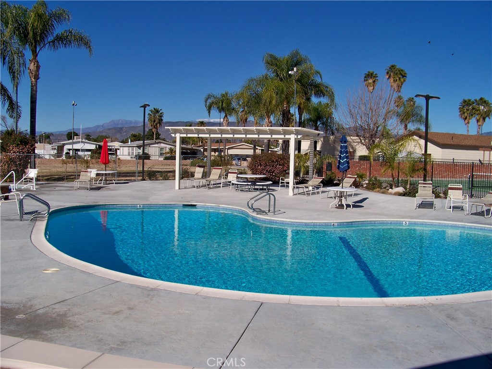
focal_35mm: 33
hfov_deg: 55.4
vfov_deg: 42.9
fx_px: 469
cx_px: 246
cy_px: 184
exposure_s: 1/1250
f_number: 4
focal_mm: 5.85
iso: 64
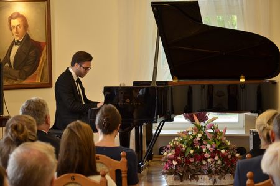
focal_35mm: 105
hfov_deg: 19.5
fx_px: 815
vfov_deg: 13.0
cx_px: 140
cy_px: 93
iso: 900
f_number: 5.3
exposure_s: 1/30
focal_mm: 70
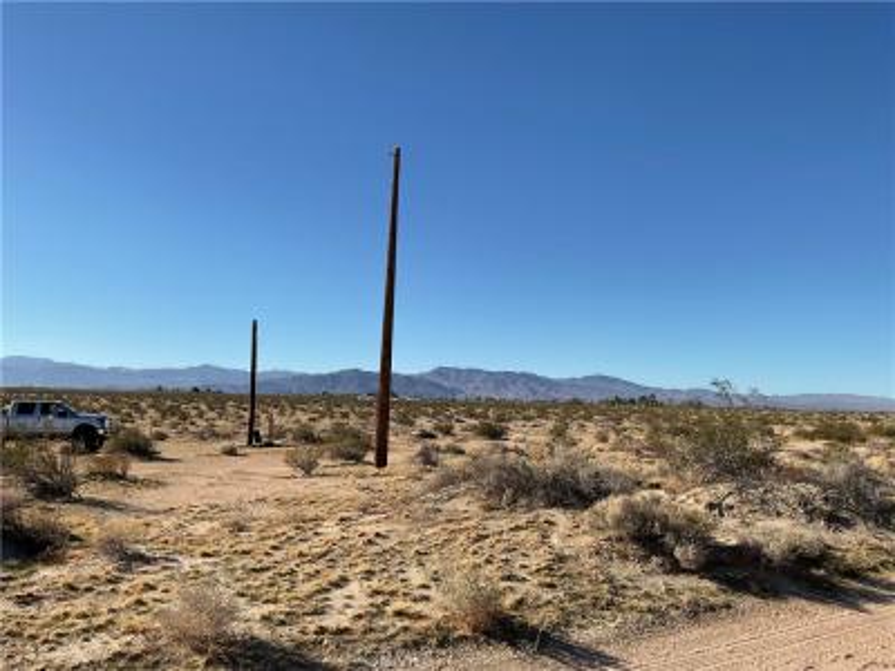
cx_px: 448
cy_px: 336
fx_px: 750
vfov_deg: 48.2
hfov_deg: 61.7
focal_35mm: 29
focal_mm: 3
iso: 16
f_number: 1.8
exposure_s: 1/2667
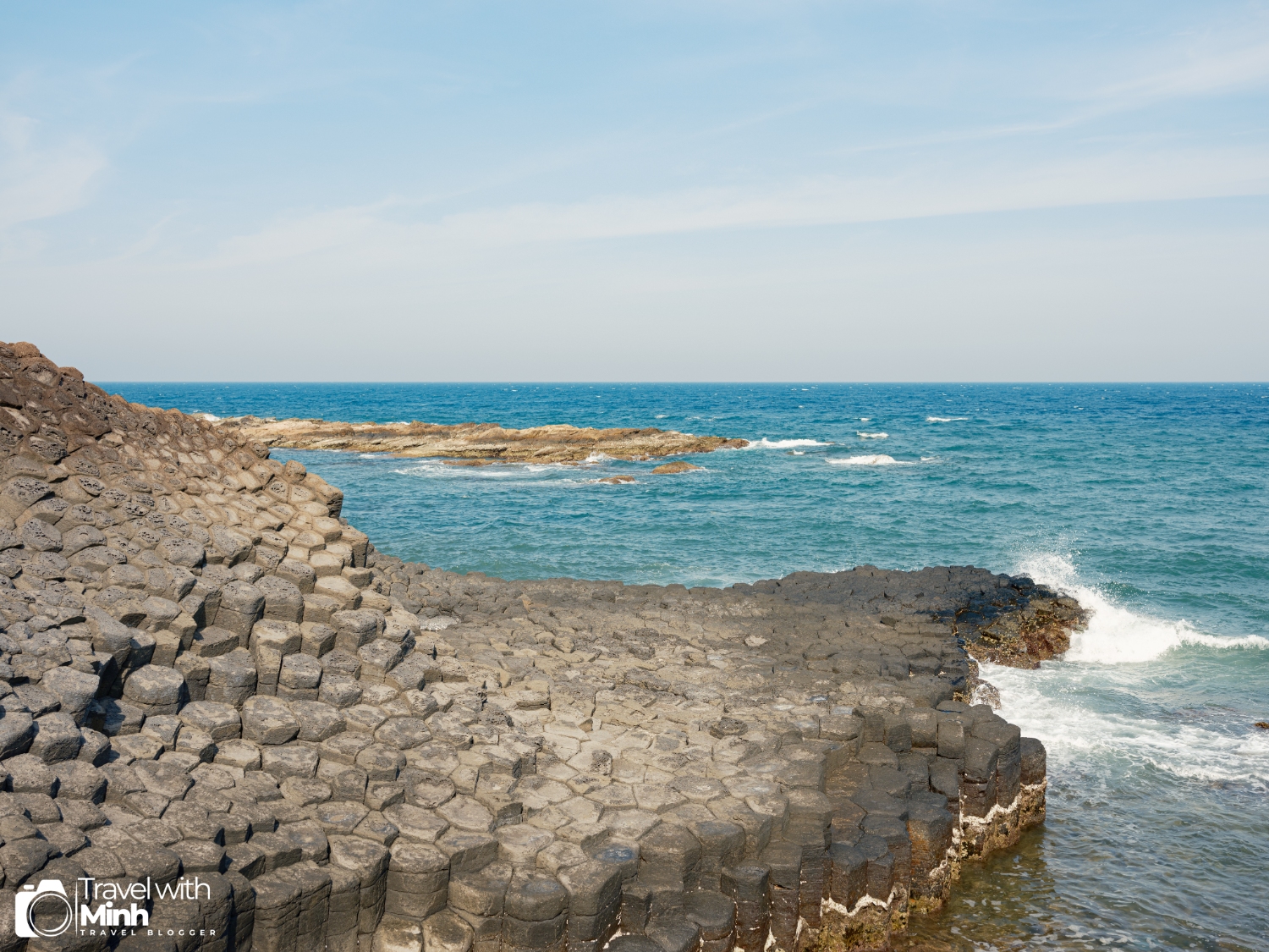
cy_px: 476
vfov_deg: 39.7
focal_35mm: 36
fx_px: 1320
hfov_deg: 51.4
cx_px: 634
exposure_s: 1/500
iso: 200
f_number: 5.6
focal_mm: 45
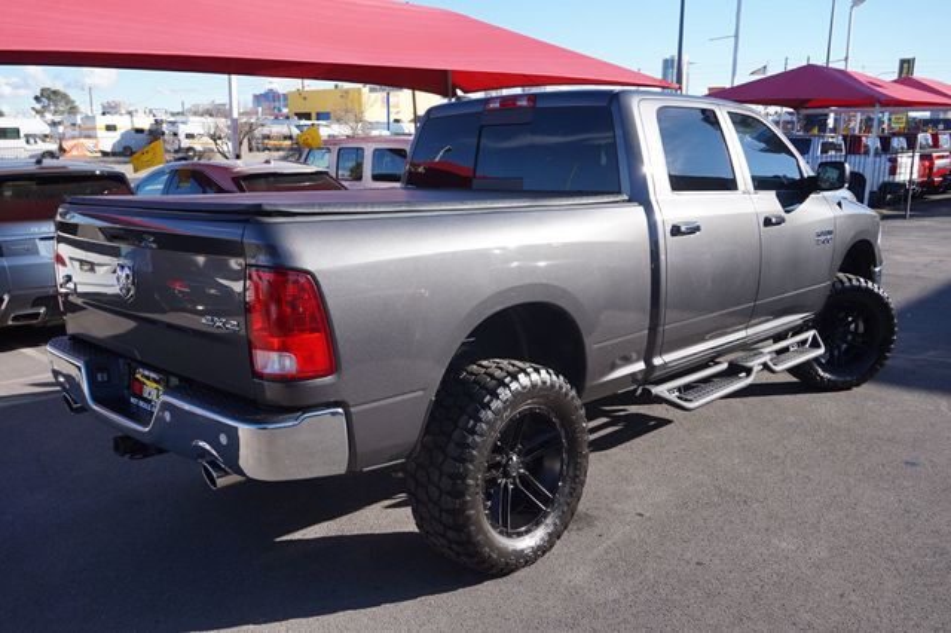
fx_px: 792
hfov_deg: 62.0
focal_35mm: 30
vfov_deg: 43.6
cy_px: 316
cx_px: 476
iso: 100
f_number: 6.3
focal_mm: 20
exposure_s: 1/200
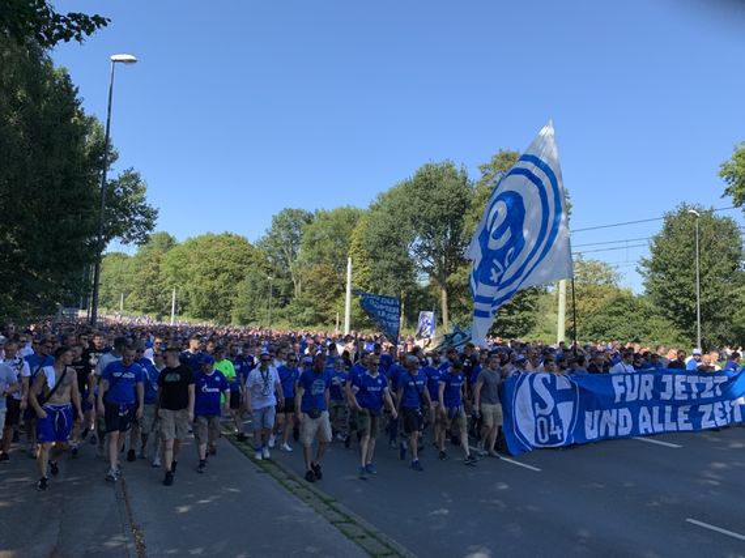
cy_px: 279
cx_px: 372
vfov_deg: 53.0
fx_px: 559
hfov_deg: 67.3
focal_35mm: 26
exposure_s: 1/1043
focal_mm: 4.25
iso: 25
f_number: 1.8
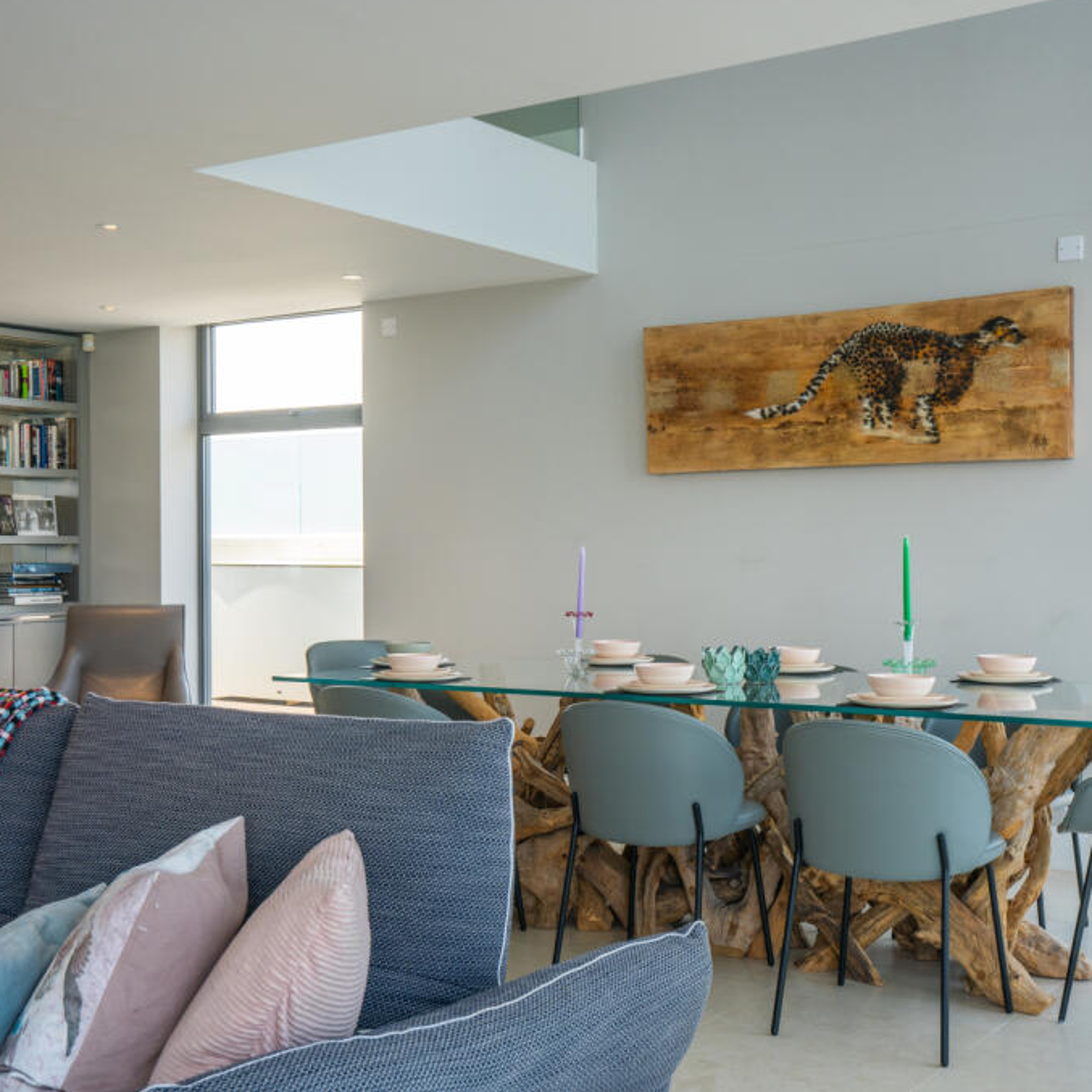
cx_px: 586
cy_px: 543
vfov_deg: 37.6
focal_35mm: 45
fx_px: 1606
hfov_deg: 37.5
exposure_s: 1/30
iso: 200
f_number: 11
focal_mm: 35
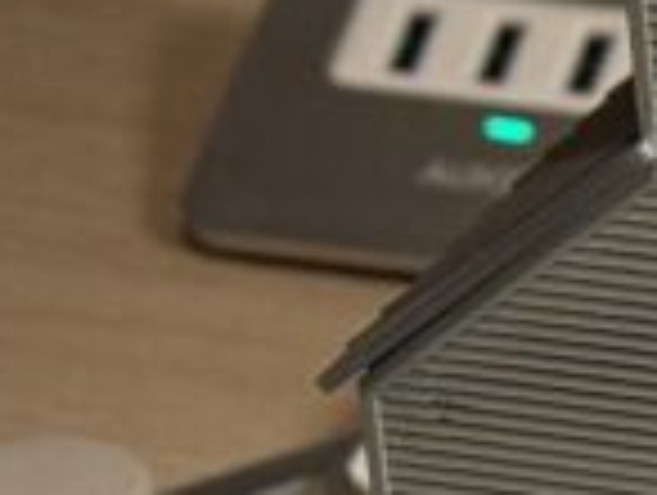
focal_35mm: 336
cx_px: 1958
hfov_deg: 5.5
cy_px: 950
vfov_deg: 4.4
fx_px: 6388
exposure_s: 1/50
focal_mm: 6.76
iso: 100
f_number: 1.78
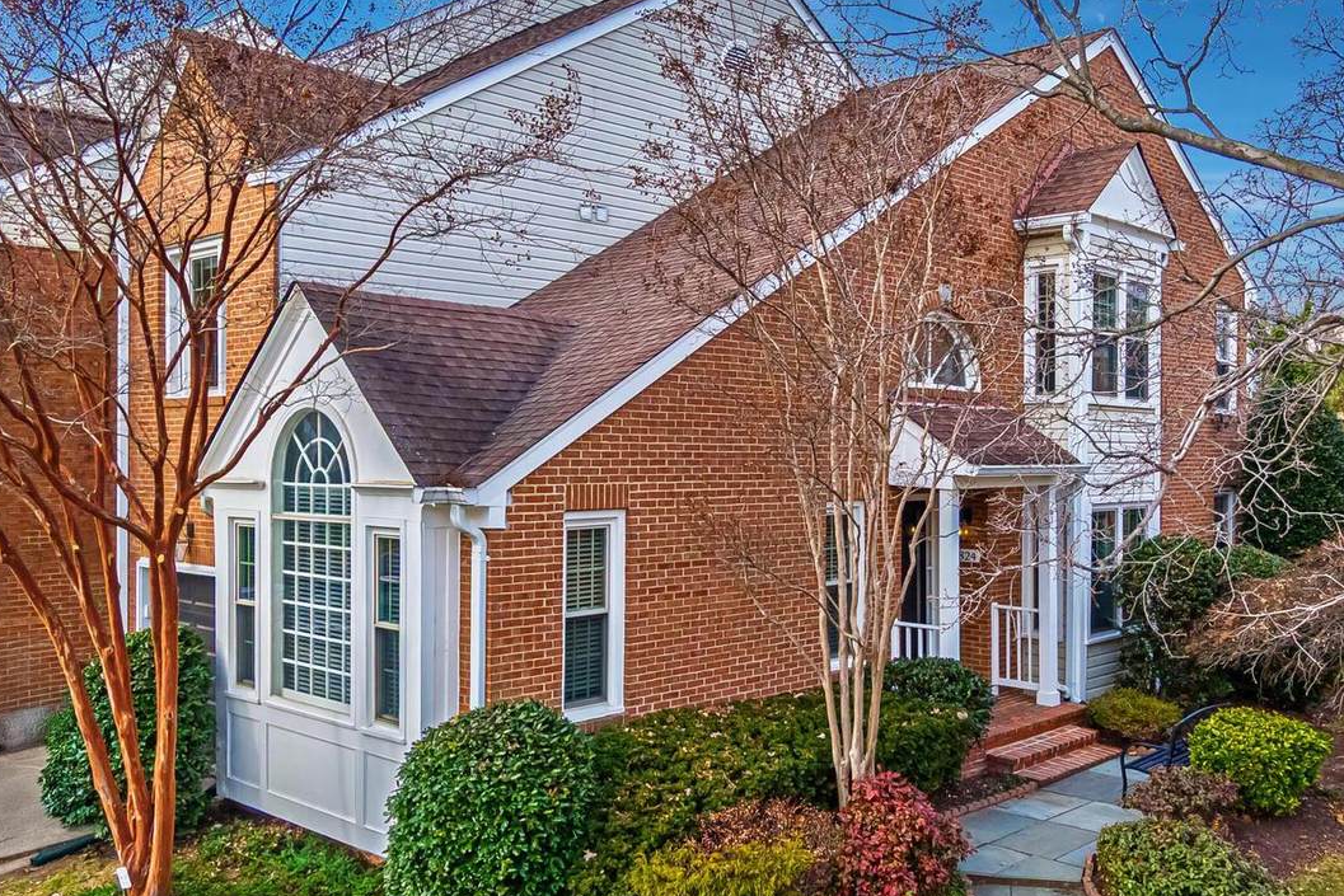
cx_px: 715
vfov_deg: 38.9
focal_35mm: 34
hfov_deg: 55.7
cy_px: 443
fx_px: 1269
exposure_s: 1/1600
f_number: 2.9
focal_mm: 4.78
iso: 100
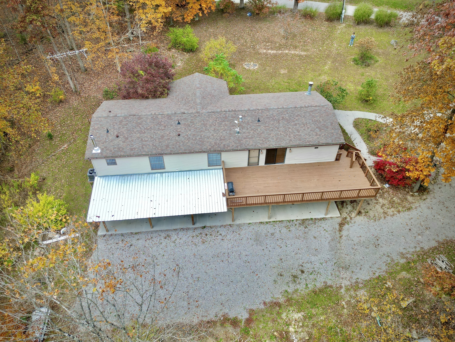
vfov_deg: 56.8
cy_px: 171
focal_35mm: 24
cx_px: 228
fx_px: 315
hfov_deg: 71.6
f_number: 1.7
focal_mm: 6.72
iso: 200
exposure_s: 1/640
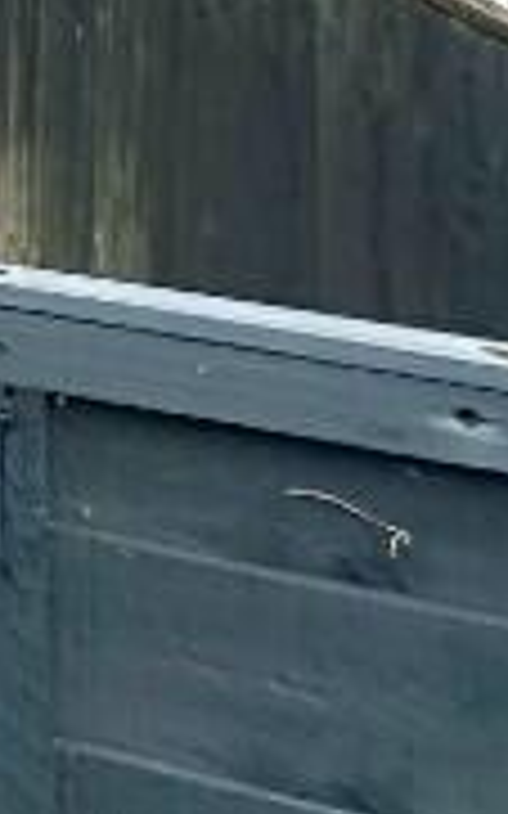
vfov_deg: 18.8
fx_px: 1862
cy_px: -666
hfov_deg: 8.7
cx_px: -1421
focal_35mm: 84
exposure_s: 1/180
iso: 40
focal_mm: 2.22
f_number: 2.2
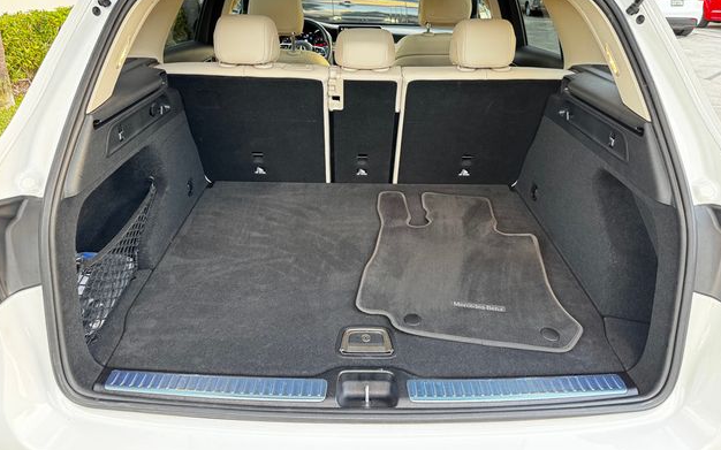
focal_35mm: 26
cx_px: 360
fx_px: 511
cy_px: 180
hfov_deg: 70.4
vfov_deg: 47.3
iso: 400
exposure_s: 1/60
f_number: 1.78
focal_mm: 6.76
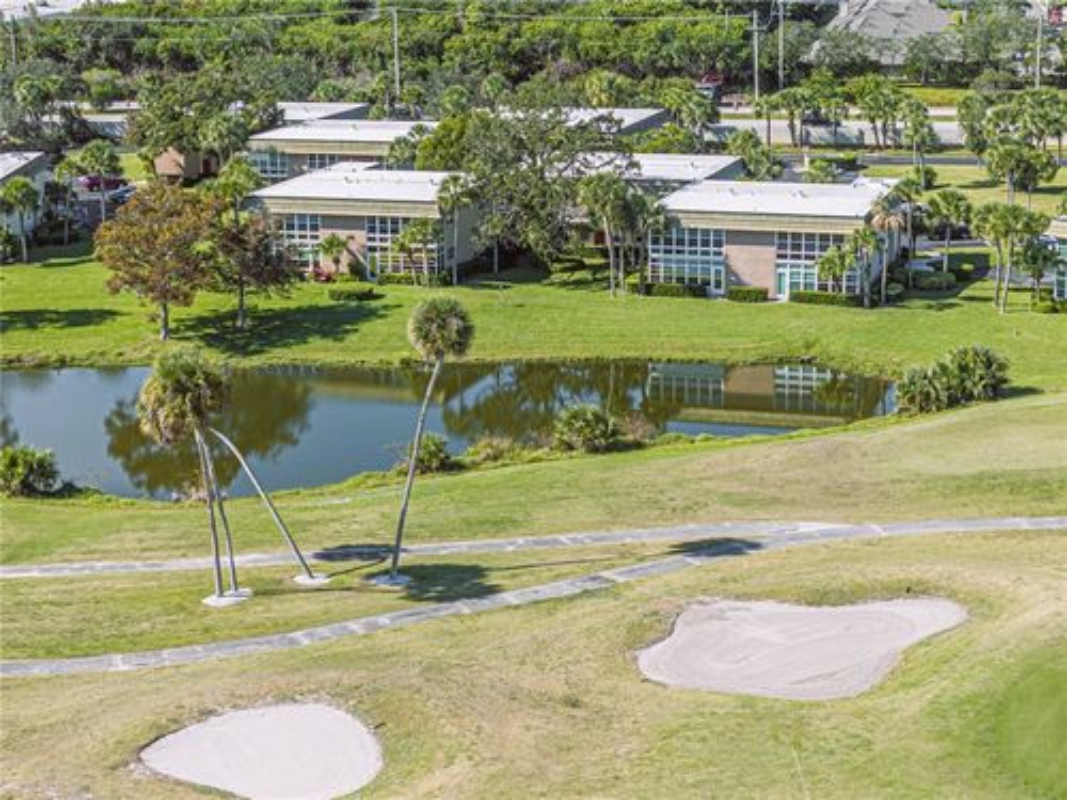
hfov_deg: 27.8
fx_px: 2158
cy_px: 400
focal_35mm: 70
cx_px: 534
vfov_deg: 21.0
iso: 100
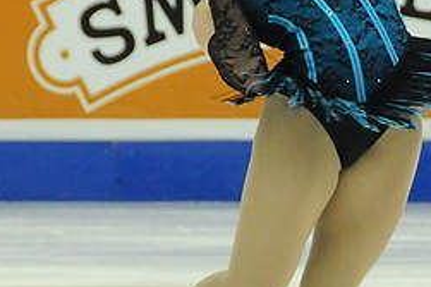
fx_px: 7724
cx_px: 297
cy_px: 176
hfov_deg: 3.2
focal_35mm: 646
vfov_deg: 2.1
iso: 3200
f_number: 5.6
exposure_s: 1/800
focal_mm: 135
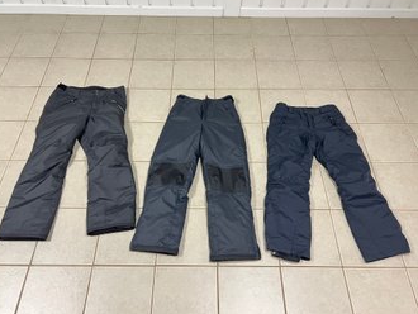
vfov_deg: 51.4
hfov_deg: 65.3
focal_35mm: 27
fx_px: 326
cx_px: 202
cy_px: 156
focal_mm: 5.7
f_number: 1.5
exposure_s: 1/60
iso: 250
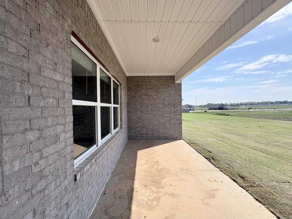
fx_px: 118
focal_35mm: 14
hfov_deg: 102.1
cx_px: 146
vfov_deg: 85.7
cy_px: 110
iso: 64
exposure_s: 1/1567
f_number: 2.2
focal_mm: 2.22
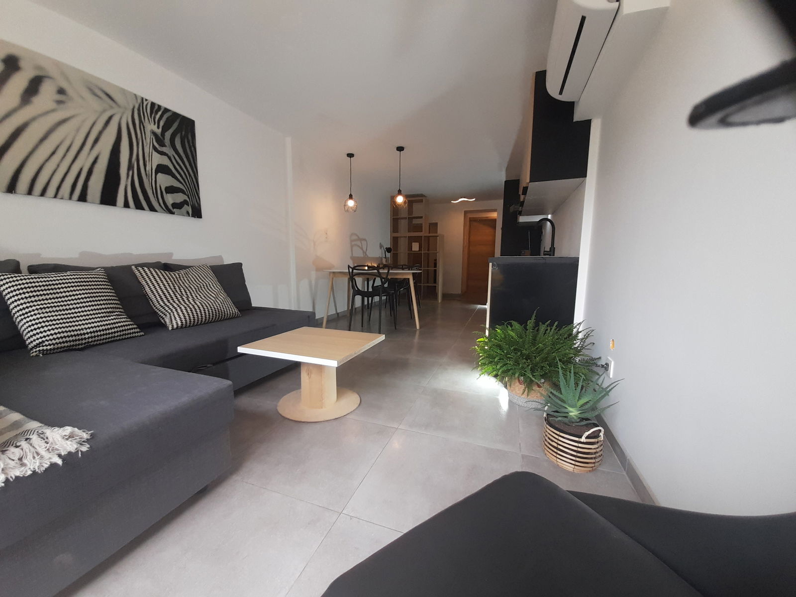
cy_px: 298
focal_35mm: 13
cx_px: 398
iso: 80
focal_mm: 1.42
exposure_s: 1/50
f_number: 2.2
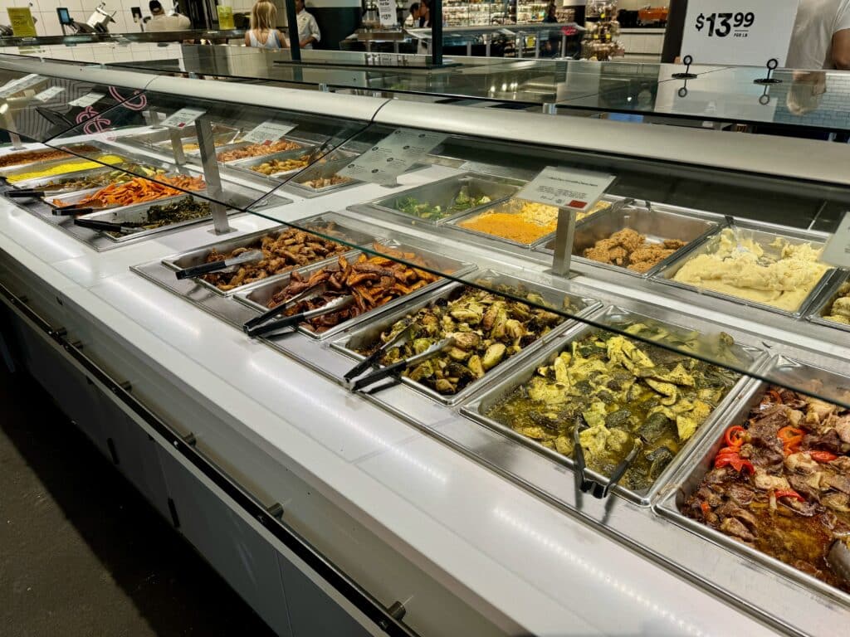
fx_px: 589
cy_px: 318
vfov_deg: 56.8
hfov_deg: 71.6
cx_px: 425
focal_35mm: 24
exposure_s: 1/120
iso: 64
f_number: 1.78
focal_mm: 6.76
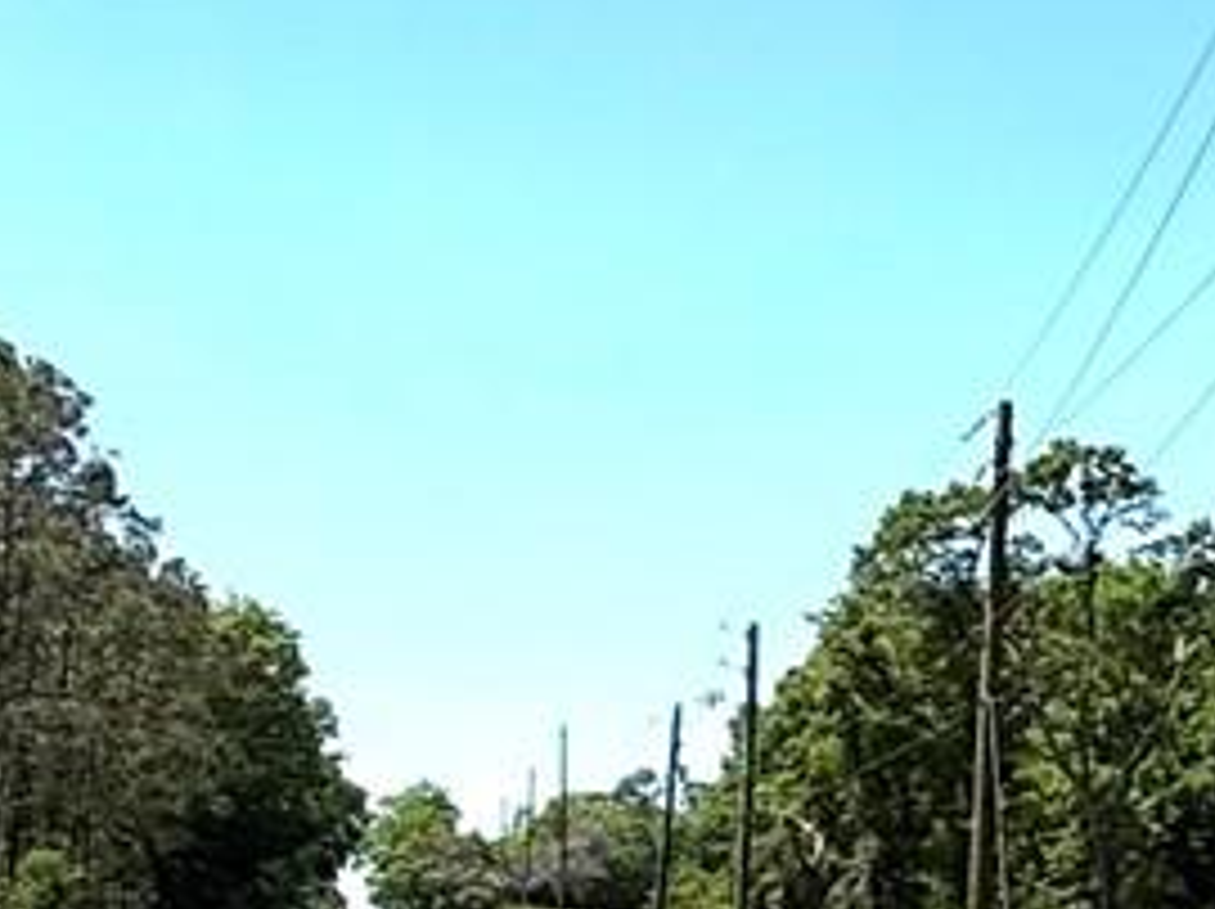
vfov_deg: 17.7
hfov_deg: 18.8
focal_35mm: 83
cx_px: 2120
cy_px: 666
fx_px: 2911
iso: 50
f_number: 2.2
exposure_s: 1/1572
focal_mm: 2.22
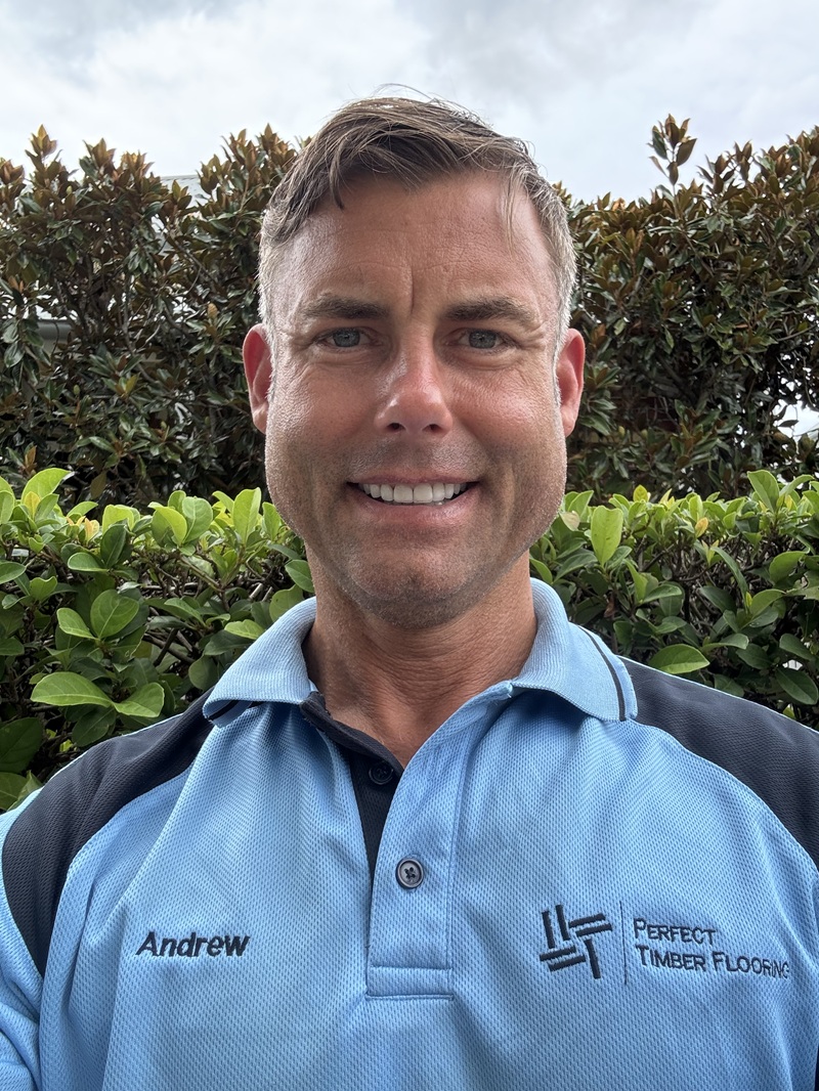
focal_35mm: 30
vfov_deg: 60.0
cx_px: 410
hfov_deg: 46.8
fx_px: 946
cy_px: 546
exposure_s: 1/228
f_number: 1.9
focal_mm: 2.69
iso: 25
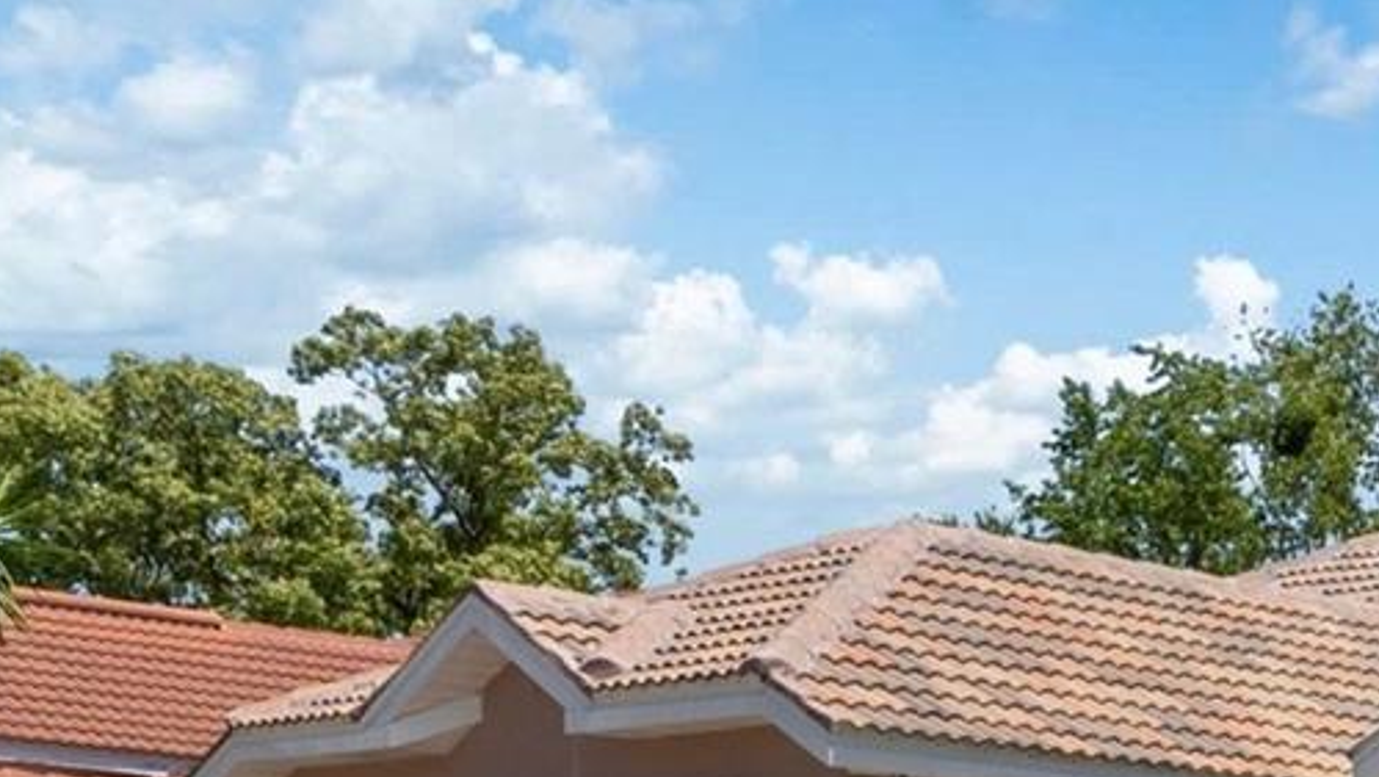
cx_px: 2045
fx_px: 3499
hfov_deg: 19.5
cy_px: 1117
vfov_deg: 12.1
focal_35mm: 96
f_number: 8
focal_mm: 19
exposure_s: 1/500
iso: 250
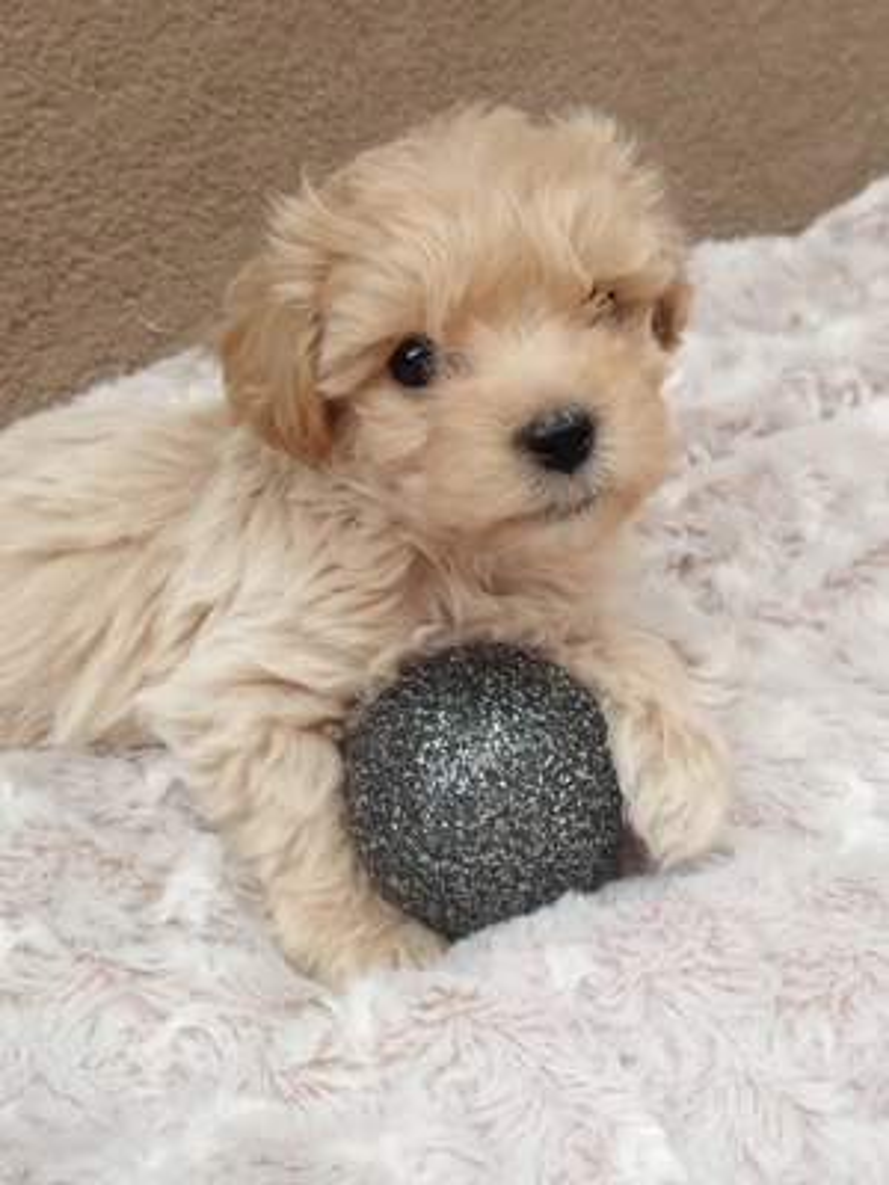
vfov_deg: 71.6
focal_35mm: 24
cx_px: 444
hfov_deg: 56.8
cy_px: 592
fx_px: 822
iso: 180
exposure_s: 1/50
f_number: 1.89
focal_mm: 5.89
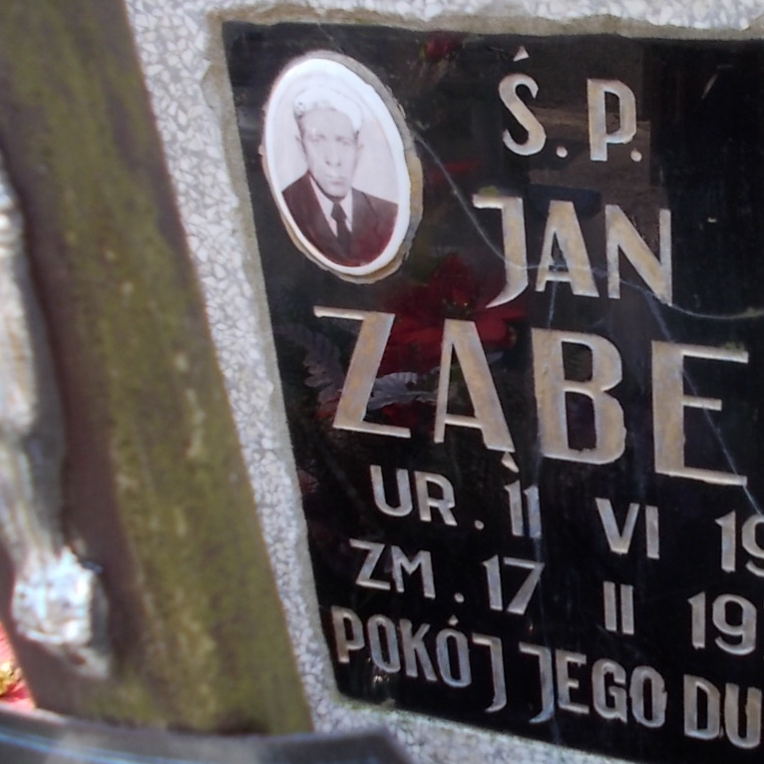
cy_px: 383
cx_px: 658
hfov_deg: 33.8
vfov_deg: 35.4
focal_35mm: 48
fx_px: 1199
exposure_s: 1/80
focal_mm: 4.6
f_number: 3.2
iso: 80
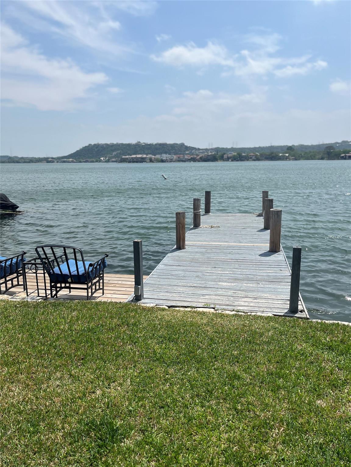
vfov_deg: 67.3
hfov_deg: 53.1
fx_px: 352
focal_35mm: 26
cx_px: 176
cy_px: 234
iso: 50
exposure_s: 1/7353
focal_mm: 5.1
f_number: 1.6
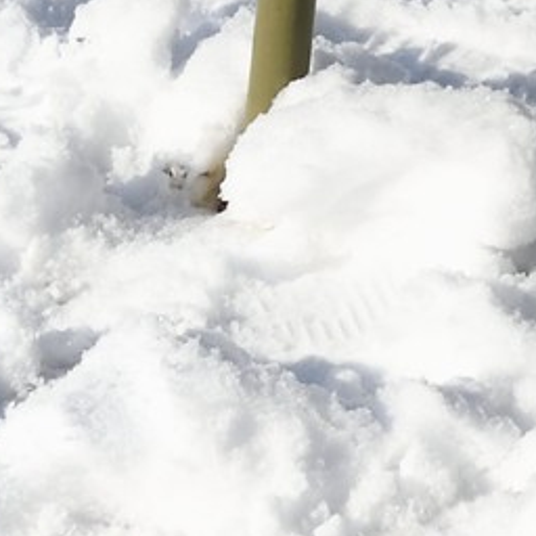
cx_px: 1078
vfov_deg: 3.7
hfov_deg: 3.9
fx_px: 7691
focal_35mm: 439
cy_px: -1778
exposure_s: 1/320
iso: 200
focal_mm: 55
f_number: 13
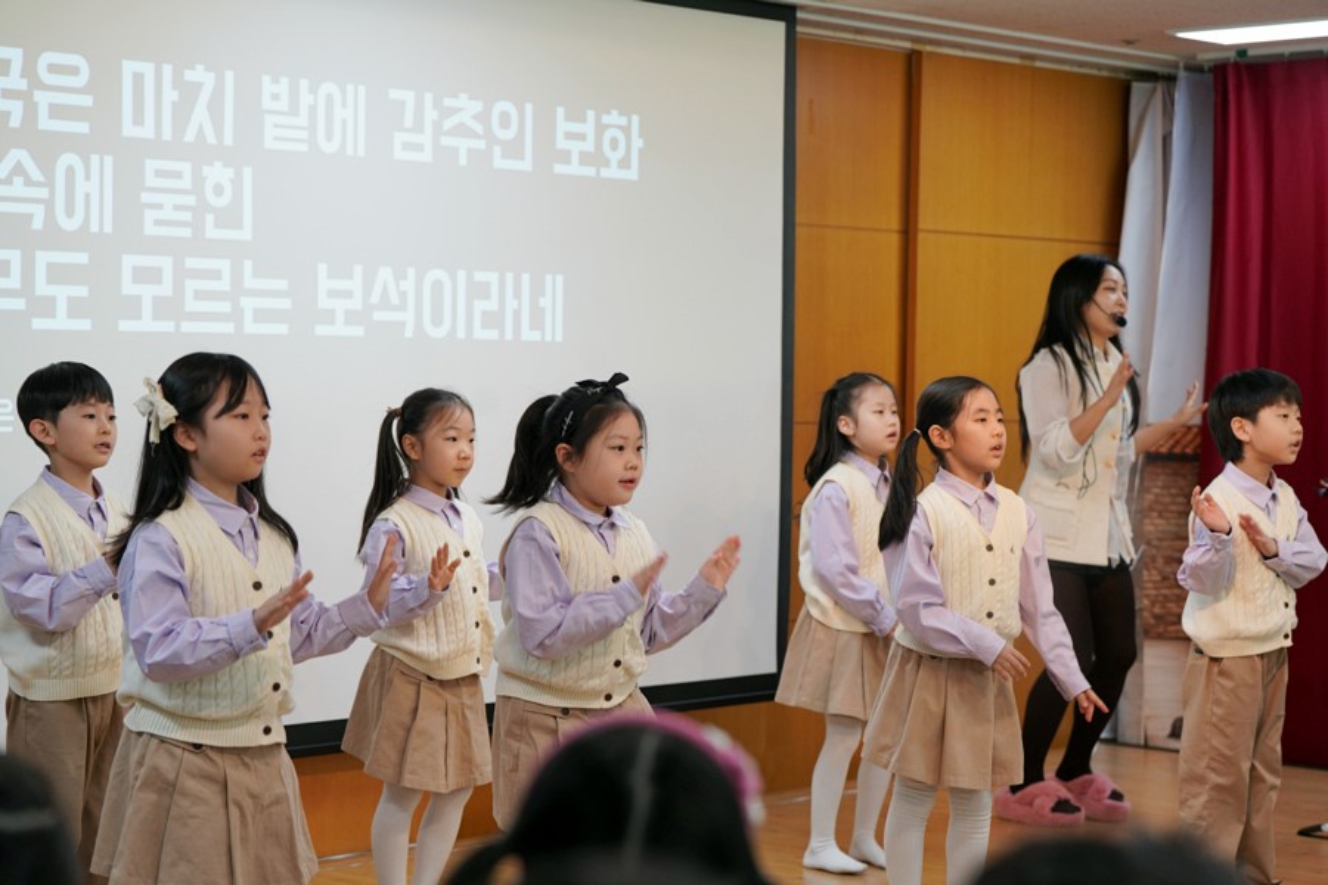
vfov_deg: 17.5
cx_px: 664
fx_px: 2877
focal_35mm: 78
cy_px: 442
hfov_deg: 26.0
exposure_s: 1/160
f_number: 4
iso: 800
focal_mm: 78
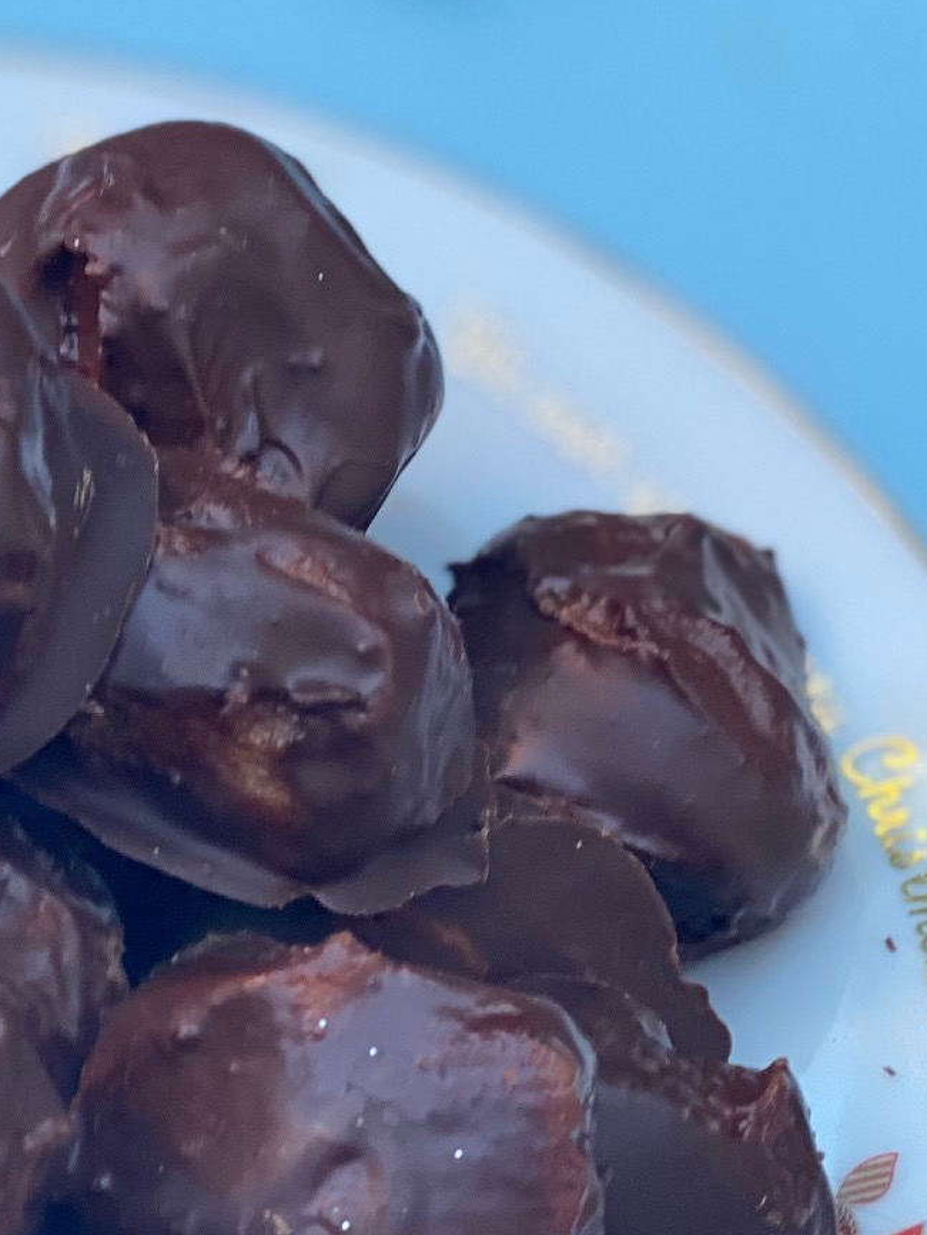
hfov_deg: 12.0
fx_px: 4318
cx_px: -107
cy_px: 963
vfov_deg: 16.2
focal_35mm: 121
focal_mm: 6
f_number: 2
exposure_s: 1/100
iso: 100
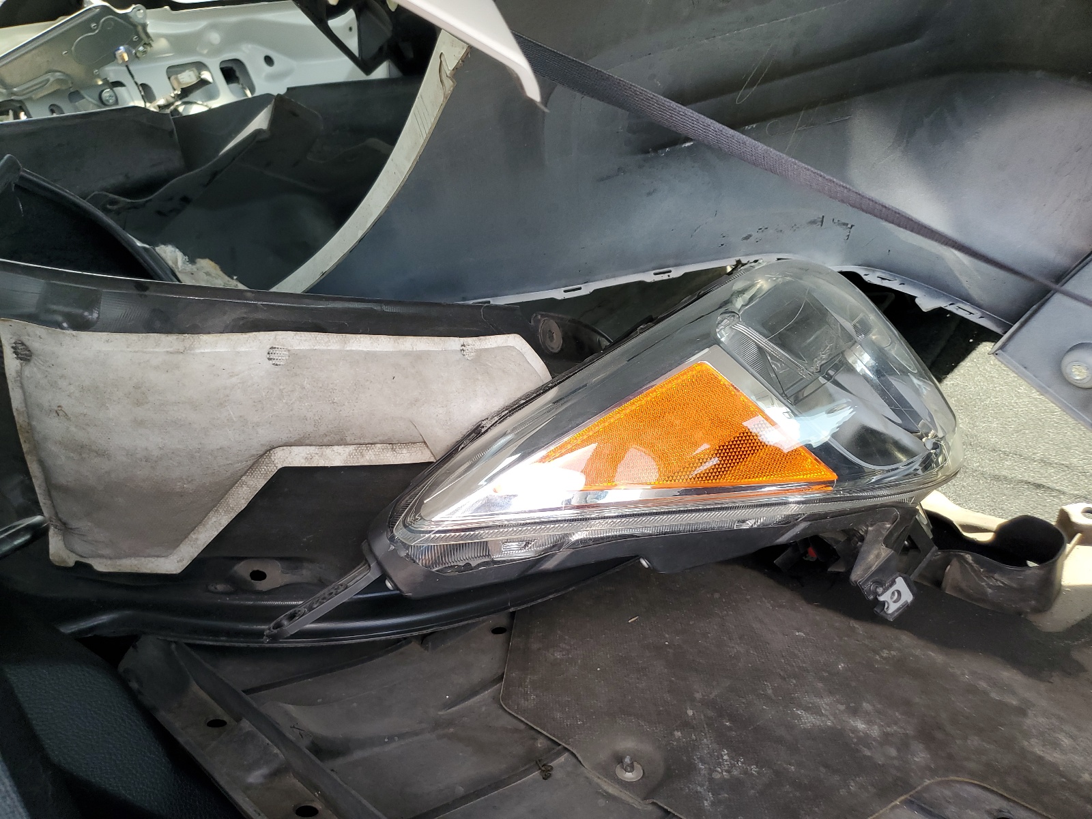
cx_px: 546
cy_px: 410
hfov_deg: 67.3
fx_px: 820
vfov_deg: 53.1
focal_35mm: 26
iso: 58
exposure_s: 1/120
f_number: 1.5
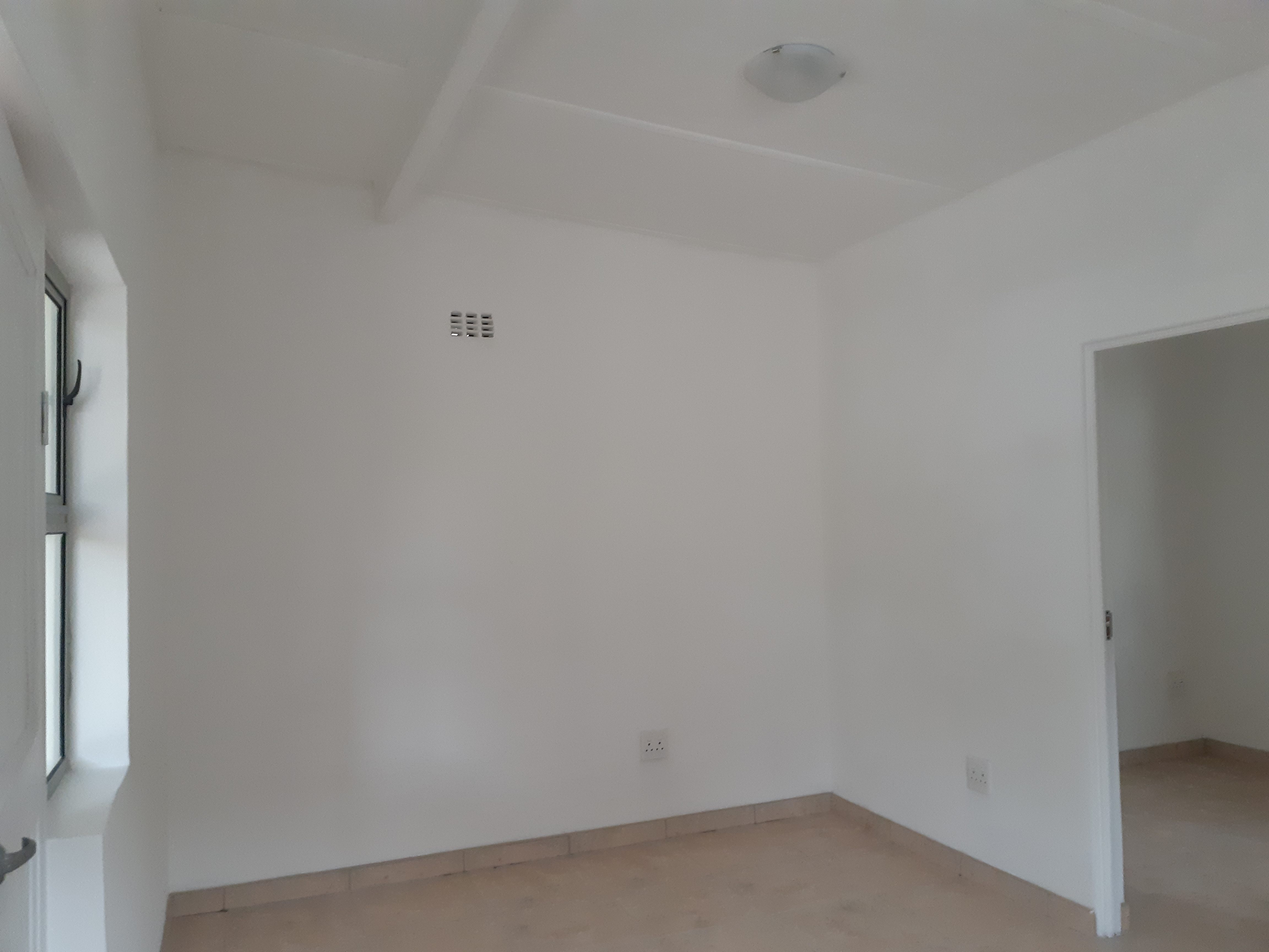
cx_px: 634
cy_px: 476
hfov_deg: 67.3
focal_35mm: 26
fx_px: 953
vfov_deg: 53.1
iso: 250
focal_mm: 3.93
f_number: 1.7
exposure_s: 1/50
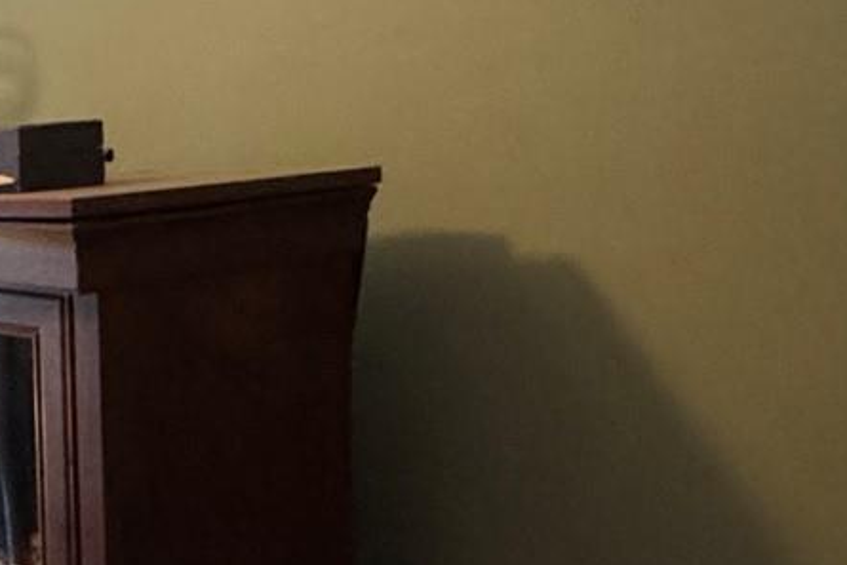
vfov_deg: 20.3
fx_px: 1577
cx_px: -485
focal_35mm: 67
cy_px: 283
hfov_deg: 23.1
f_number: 2.2
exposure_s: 1/60
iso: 800
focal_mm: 2.22
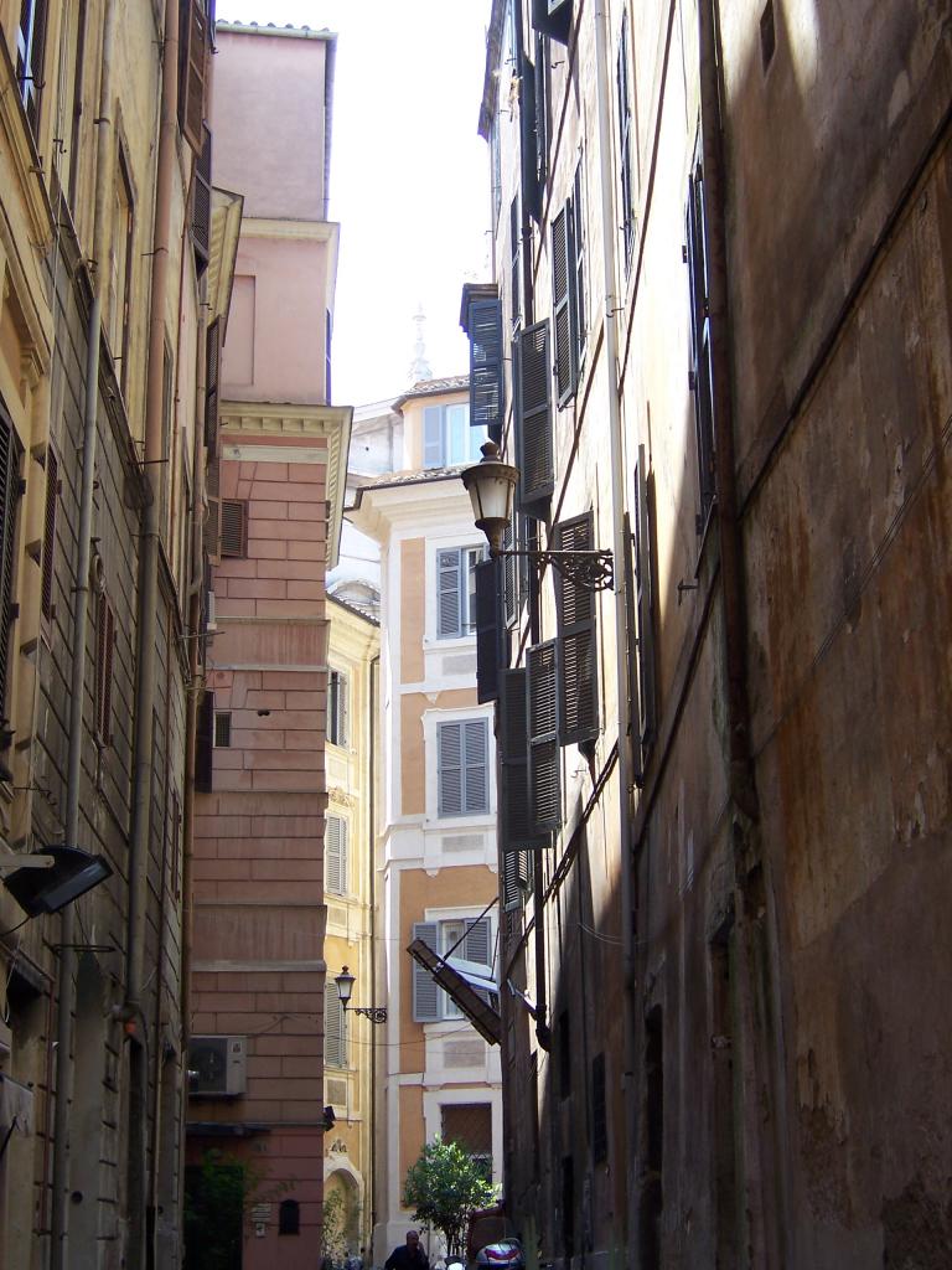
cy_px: 635
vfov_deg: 35.5
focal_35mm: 54
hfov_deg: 27.0
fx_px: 1980
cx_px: 476
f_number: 3.6
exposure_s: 1/180
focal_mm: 9
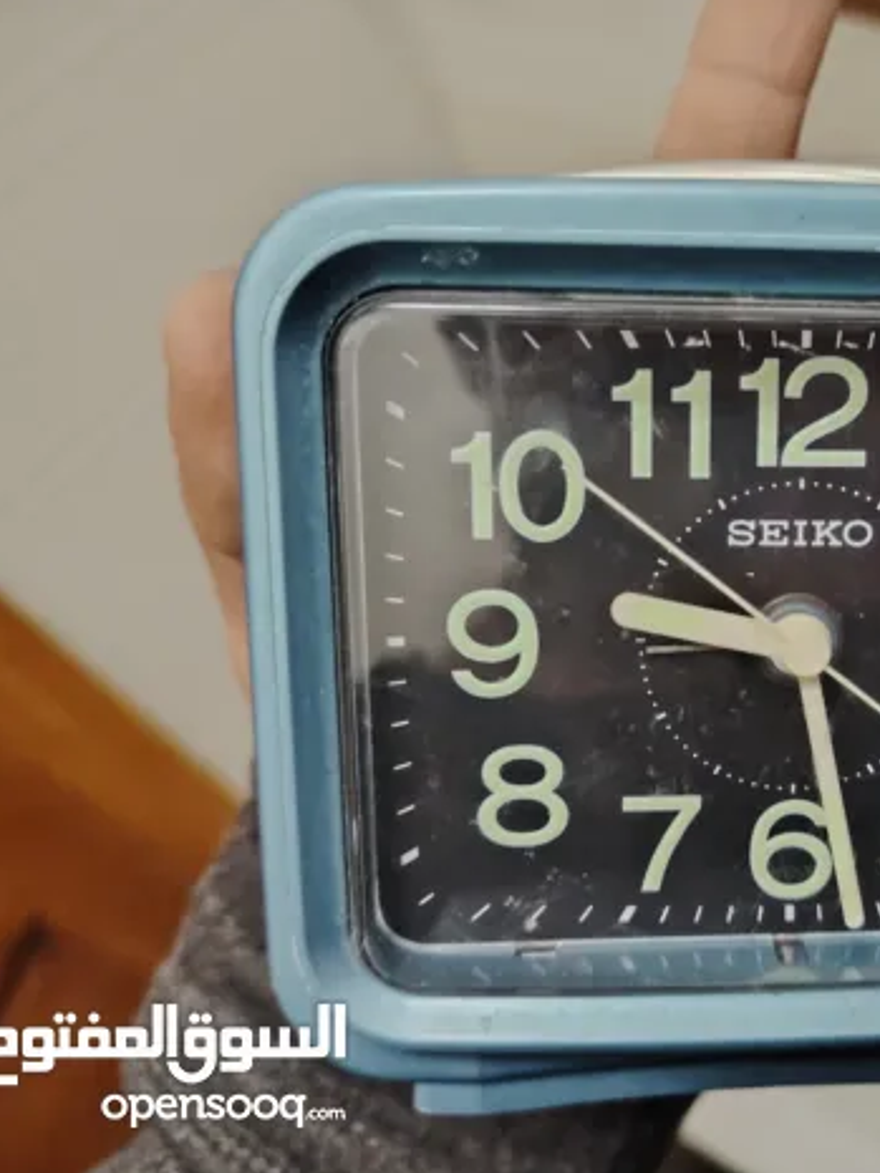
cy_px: 583
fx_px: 1118
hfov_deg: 40.9
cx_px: 724
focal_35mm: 33
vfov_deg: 55.3
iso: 7040
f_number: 1.75
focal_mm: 5.25
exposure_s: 1/50
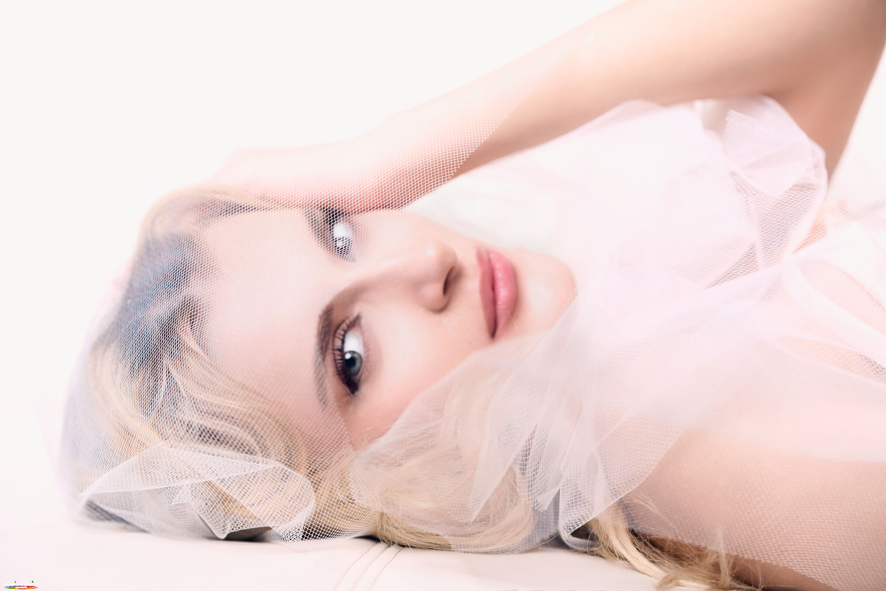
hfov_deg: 23.9
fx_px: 2092
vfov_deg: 16.1
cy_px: 296
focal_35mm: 85
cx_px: 443
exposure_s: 1/100
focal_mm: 85
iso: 100
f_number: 3.2
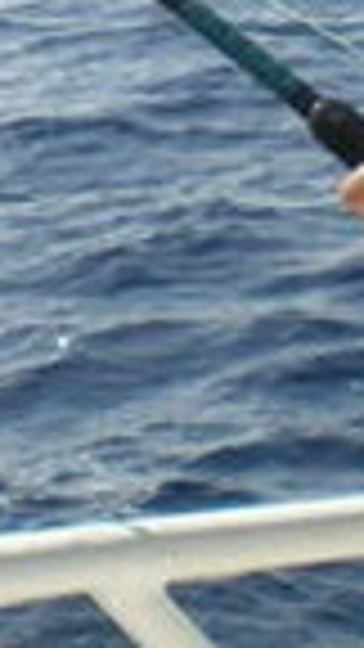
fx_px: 2934
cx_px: 144
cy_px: -270
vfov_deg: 12.1
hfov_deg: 7.1
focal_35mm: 171
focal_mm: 6.3
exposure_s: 1/640
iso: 50
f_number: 4.6
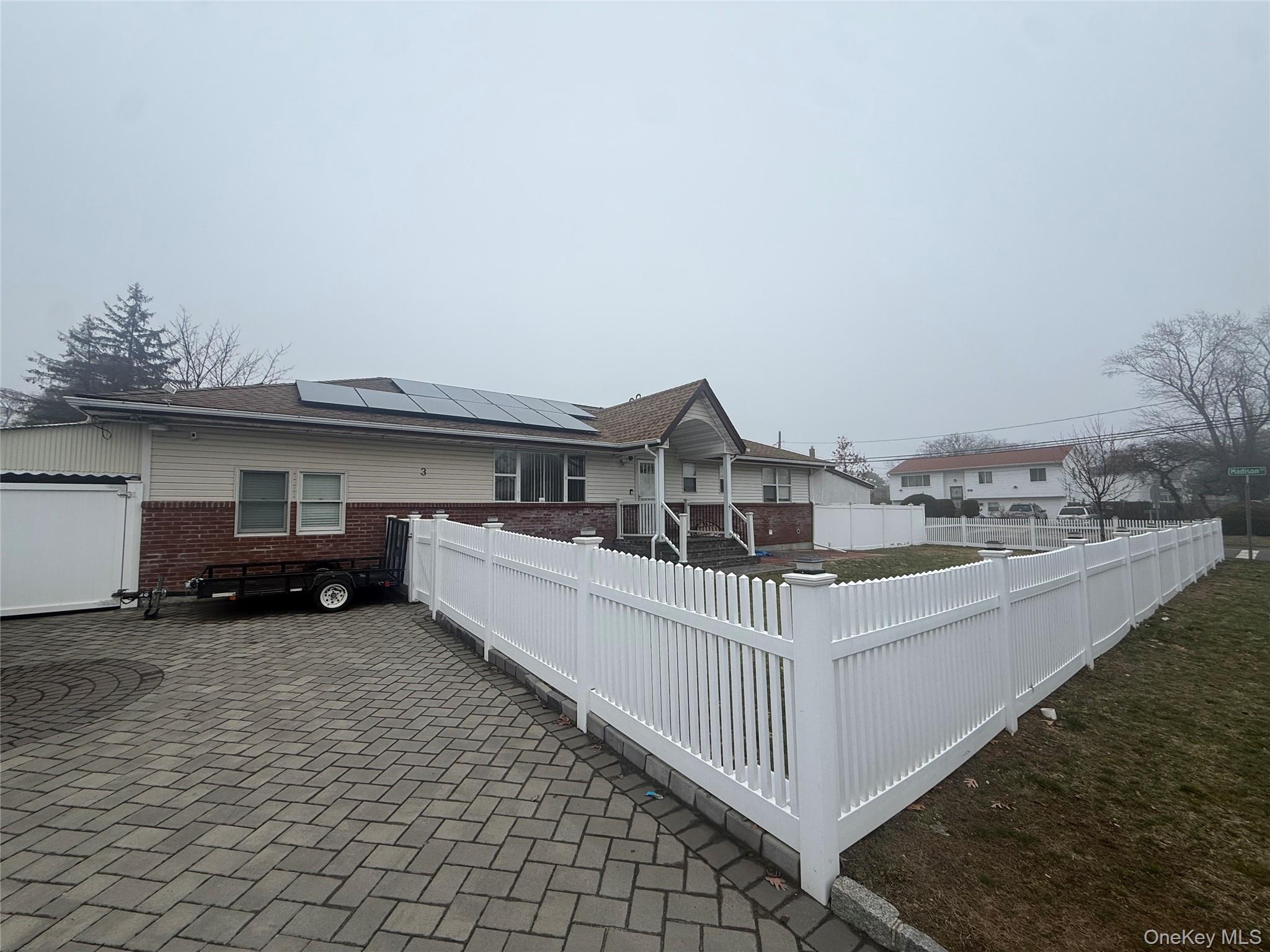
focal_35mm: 14
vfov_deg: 85.7
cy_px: 476
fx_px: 514
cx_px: 635
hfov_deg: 102.1
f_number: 2.2
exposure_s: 1/540
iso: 50
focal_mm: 2.22
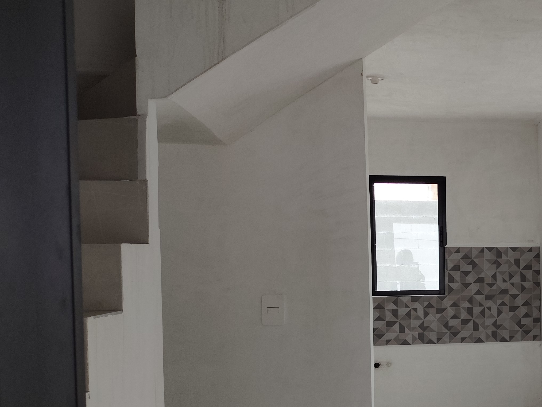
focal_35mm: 57
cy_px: 284
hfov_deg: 29.8
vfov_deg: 25.5
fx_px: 893
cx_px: 617
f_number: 1.79
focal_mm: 4.71
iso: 80
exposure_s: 1/120
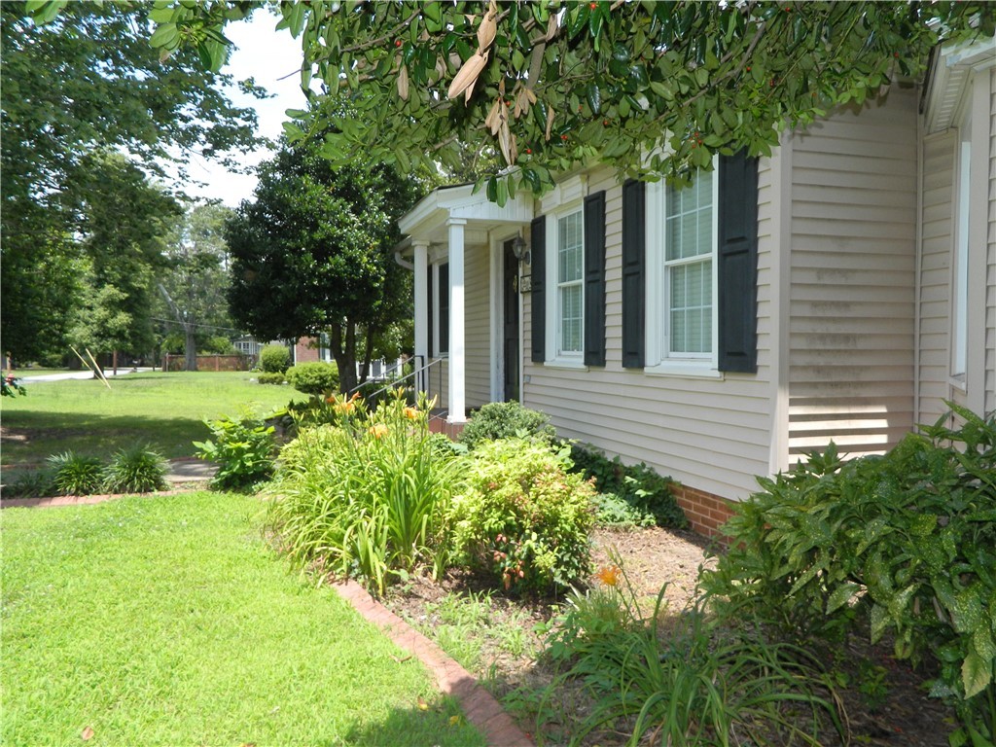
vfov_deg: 54.9
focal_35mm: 25
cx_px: 498
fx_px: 719
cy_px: 374
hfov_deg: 69.4
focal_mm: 4.5
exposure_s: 1/500
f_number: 3.1
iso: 110
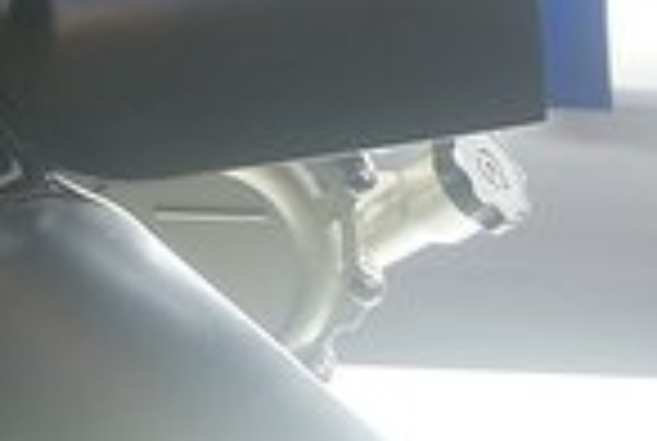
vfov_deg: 8.2
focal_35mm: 164
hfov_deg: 12.1
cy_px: -218
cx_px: -230
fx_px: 2999
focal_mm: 20
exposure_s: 1/60
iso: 200
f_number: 4
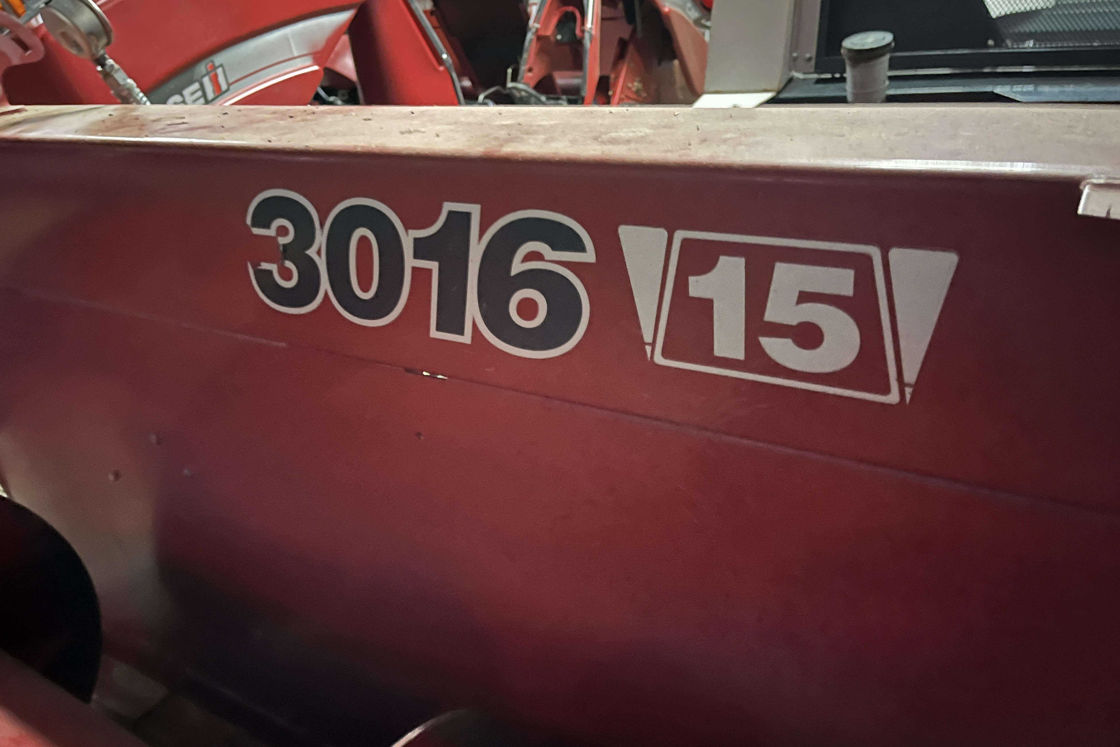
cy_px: 430
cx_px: 551
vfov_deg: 46.3
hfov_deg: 65.5
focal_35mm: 28
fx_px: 871
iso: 2000
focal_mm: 5.1
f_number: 1.6
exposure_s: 1/9
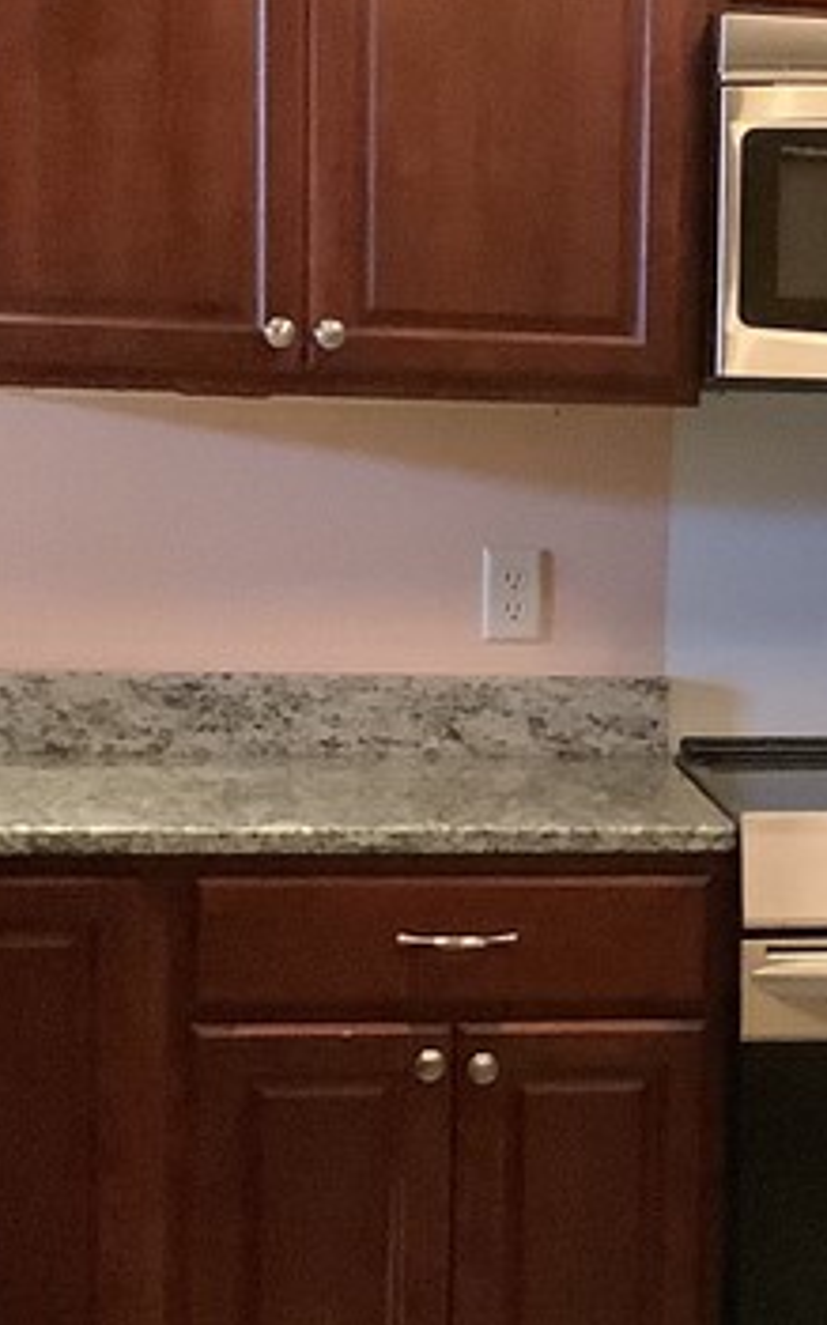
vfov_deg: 21.6
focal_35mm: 96
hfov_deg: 13.1
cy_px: 736
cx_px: 1069
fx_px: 3466
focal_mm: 3.3
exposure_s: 1/24
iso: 800
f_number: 2.4
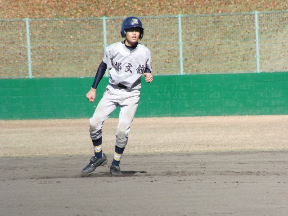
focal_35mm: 520
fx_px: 4326
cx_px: 144
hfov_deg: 3.8
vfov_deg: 2.9
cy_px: 108
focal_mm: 92
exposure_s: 1/640
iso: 100
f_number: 4.5
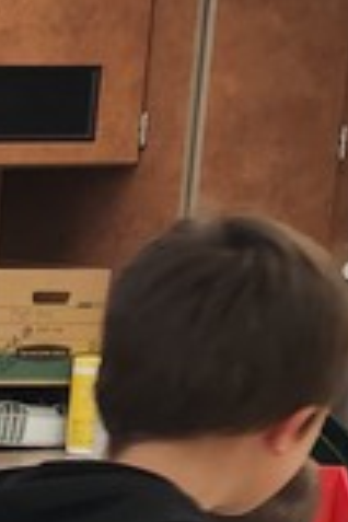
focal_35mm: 154
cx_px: -860
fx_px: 2233
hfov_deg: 7.3
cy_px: 571
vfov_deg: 13.1
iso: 100
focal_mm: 5.4
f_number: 1.8
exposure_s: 1/120
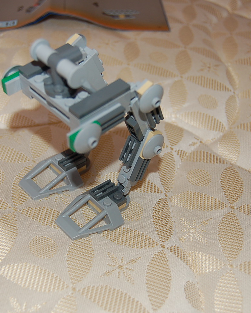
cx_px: 104
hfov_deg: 27.1
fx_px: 520
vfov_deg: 33.6
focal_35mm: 56
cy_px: 156
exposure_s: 1/60
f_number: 4.2
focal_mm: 26
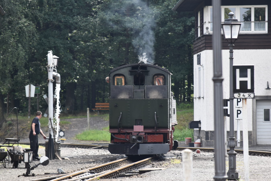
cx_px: 136
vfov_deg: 4.6
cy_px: 90
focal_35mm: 300
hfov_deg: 6.9
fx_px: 2259
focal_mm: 200
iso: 400
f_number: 5.6
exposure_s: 1/320
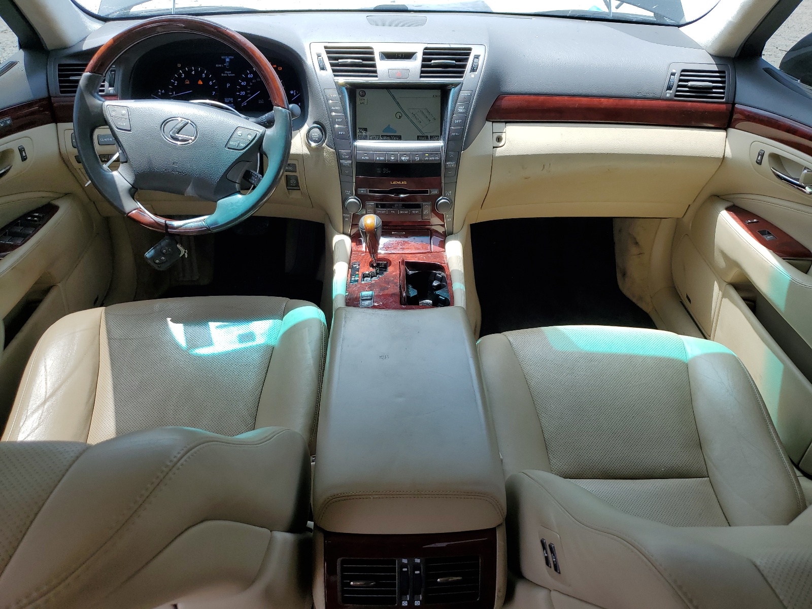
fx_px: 610
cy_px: 304
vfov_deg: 53.1
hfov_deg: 67.3
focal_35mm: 26
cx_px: 406
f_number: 1.5
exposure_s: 1/625
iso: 50
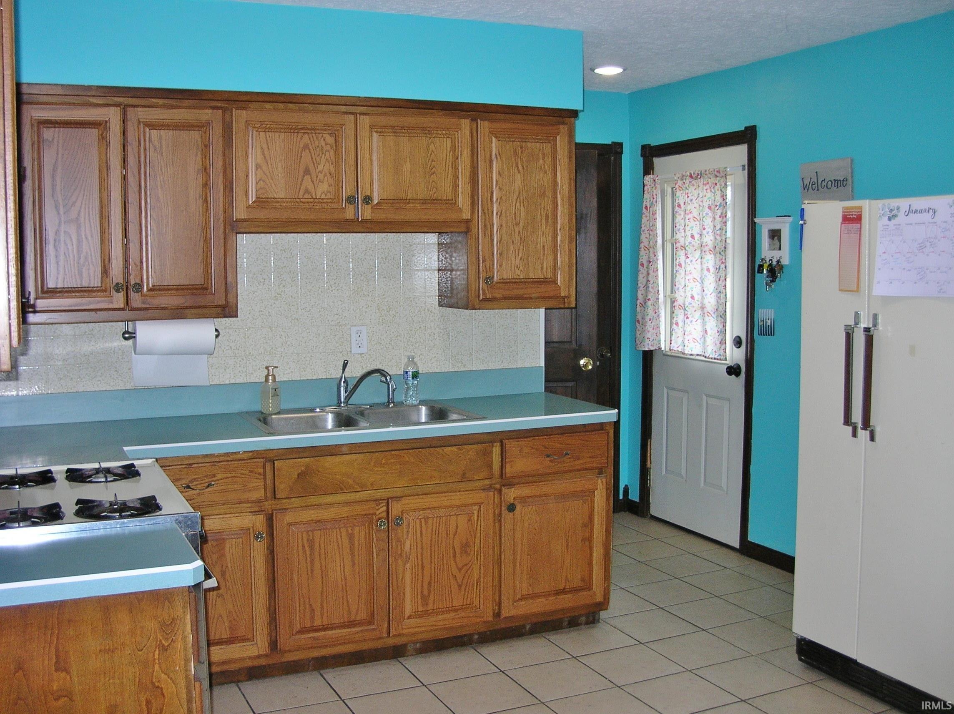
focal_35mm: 36
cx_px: 477
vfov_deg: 39.6
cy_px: 357
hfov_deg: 51.4
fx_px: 991
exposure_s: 1/60.1
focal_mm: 6
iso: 59
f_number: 2.7
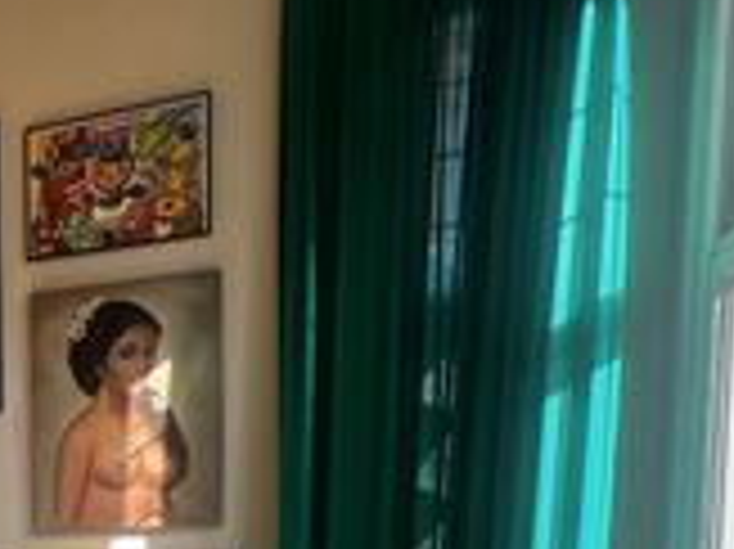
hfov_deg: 29.5
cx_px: -279
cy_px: 652
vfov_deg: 26.9
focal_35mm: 48
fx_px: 1017
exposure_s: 1/220
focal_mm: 1.57
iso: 32
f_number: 1.8
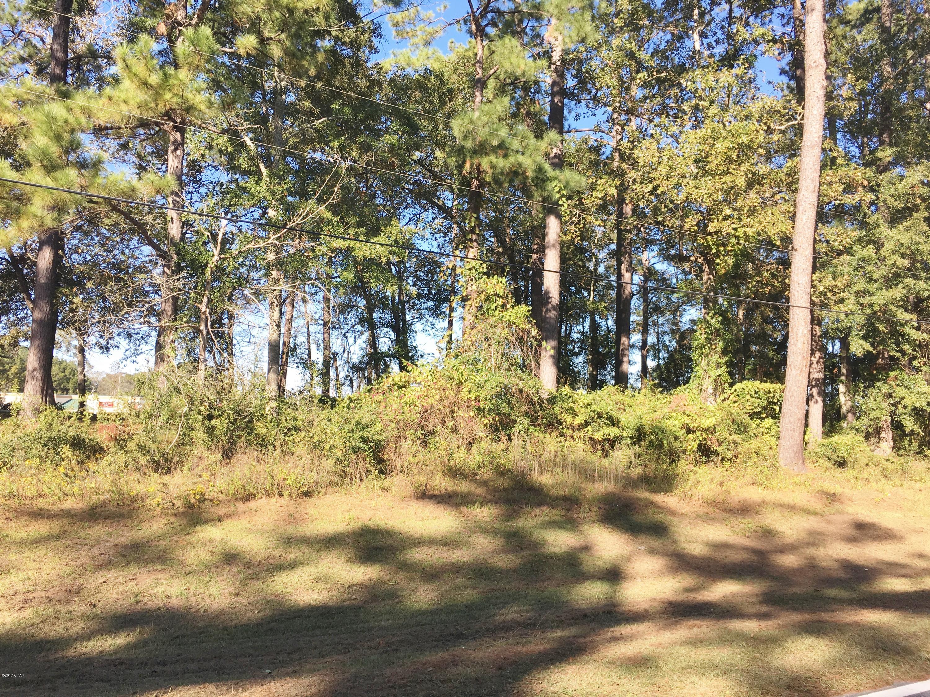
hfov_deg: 61.7
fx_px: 779
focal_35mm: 29
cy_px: 348
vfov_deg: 48.2
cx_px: 465
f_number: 2.2
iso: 25
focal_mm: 4.15
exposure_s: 1/519
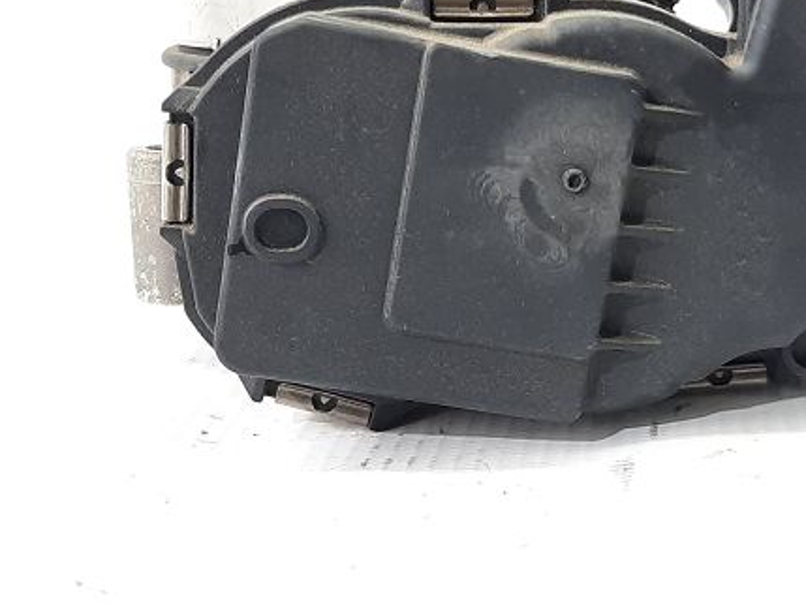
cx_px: 511
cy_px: 310
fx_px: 1629
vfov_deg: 21.0
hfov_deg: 27.7
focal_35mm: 70
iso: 100
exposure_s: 1/50
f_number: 2
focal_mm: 4.6
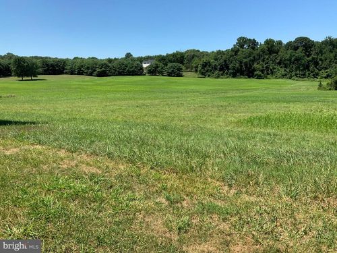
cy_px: 126
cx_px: 168
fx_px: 282
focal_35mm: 29
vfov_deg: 48.2
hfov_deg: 61.7
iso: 16
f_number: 1.8
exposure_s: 1/1451
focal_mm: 3
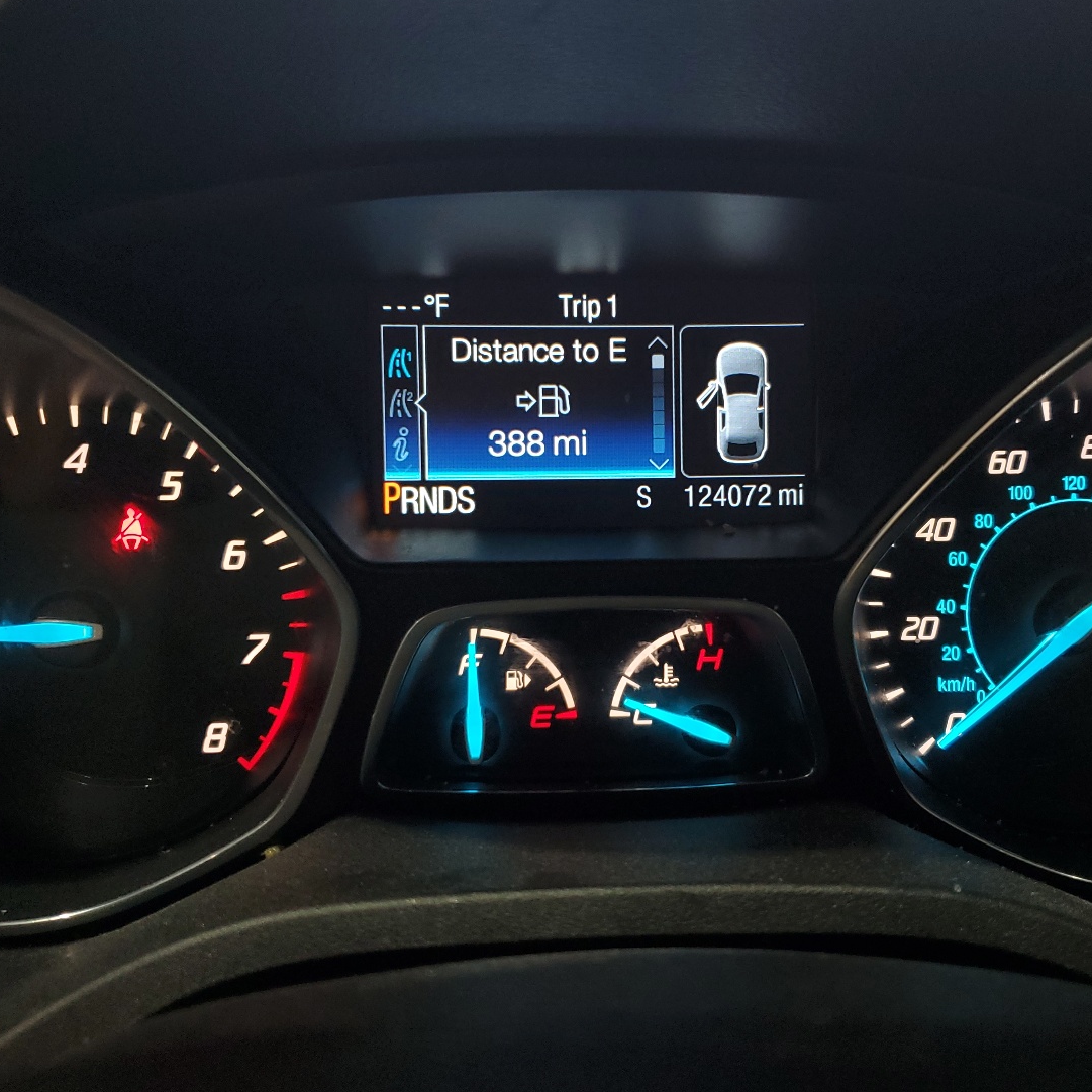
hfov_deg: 48.3
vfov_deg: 48.5
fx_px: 1213
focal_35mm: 34
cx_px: 632
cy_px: 543
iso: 99
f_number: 1.5
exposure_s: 1/60.2
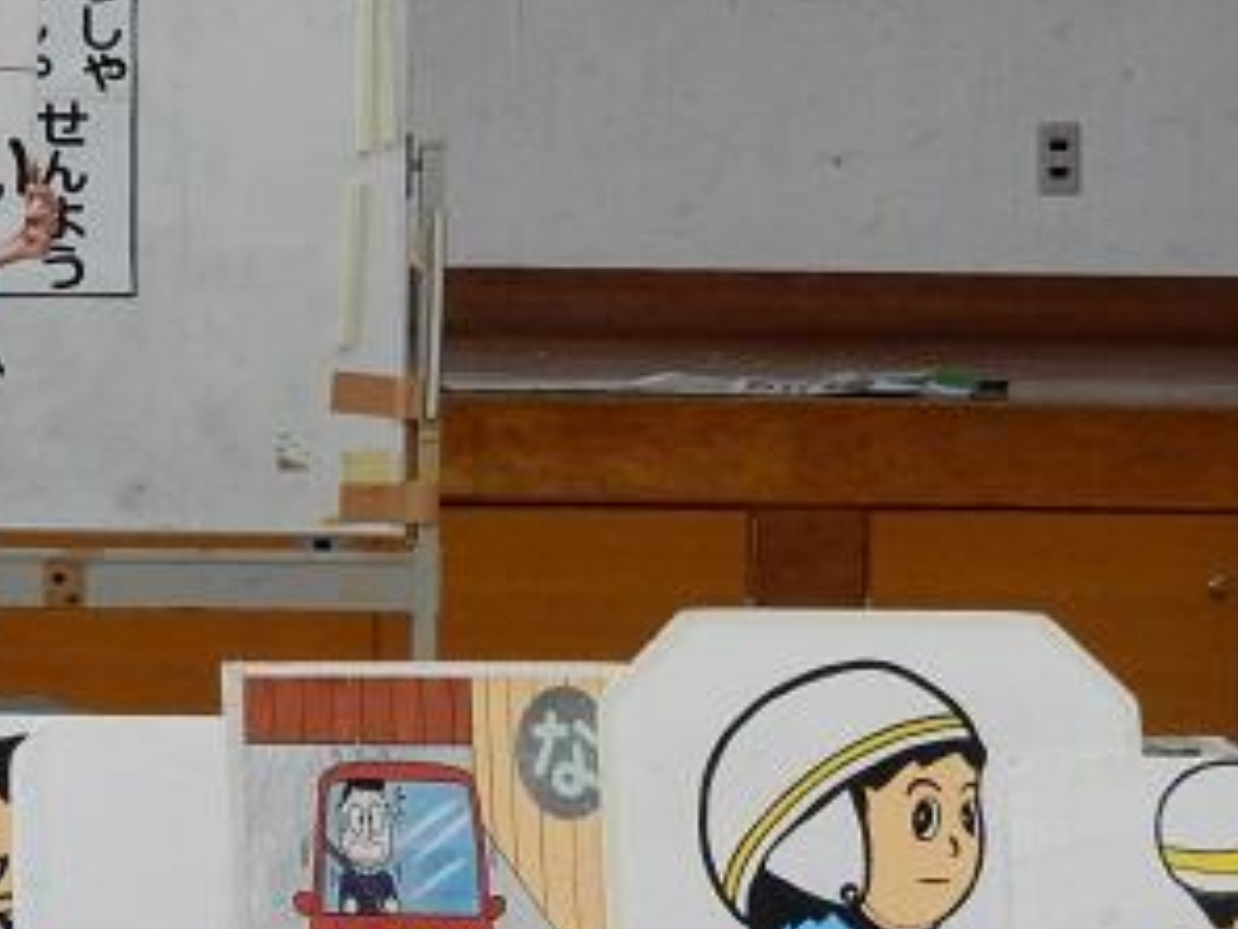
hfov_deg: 4.7
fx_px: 14914
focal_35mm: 417
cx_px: 4
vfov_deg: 3.6
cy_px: -17
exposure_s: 1/30
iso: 400
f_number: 6.3
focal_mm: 34.5
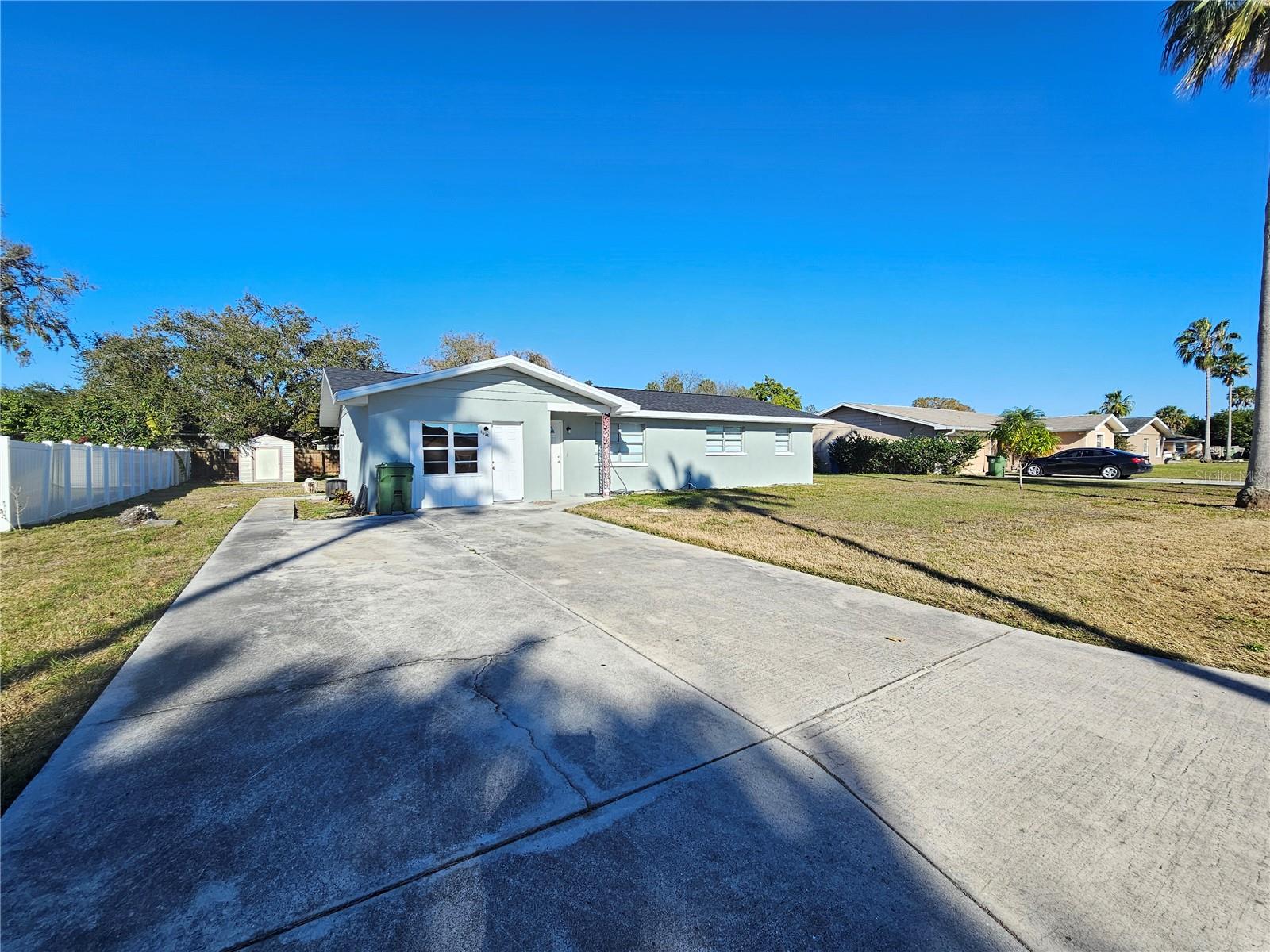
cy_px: 476
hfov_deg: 106.2
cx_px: 635
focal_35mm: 13
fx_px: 477
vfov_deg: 89.9
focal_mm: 2.2
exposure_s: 1/1567
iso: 50
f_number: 2.2
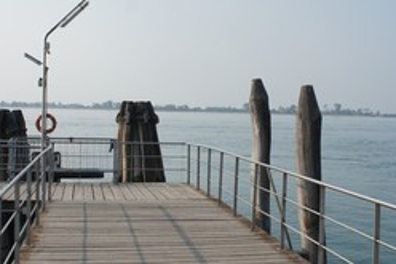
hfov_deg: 39.5
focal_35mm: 50
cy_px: 128
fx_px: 550
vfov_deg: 27.0
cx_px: 233
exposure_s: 1/500
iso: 200
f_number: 7.1
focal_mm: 18
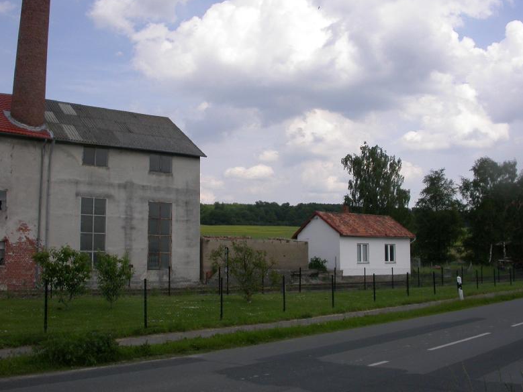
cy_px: 196
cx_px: 258
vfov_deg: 36.8
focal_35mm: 39
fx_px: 590
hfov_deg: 47.8
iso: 100
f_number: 5.3
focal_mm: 7.85
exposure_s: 1/865
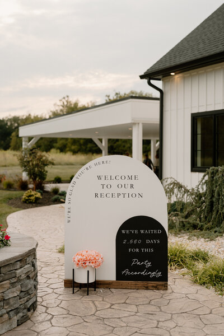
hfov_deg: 27.0
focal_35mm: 50
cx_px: 112
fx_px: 467
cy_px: 168
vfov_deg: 39.6
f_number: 2
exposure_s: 1/1600
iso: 100
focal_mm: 50
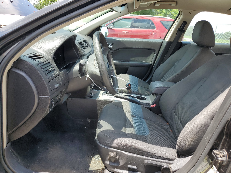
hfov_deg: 67.3
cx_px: 116
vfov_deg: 53.1
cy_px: 86
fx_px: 174
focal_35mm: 26
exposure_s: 1/625
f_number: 1.5
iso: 50
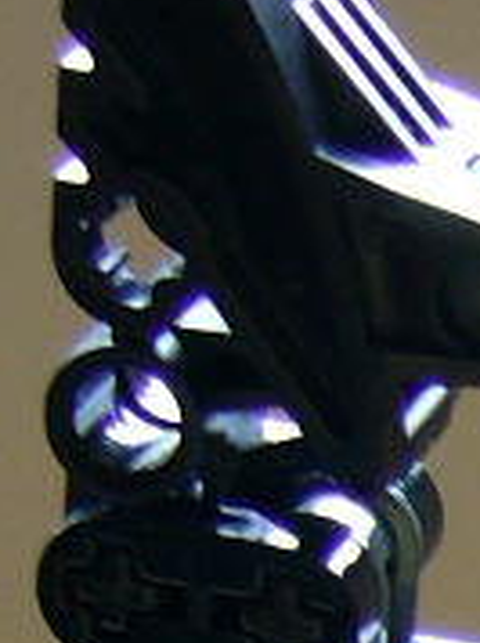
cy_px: 1589
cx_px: 1198
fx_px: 4670
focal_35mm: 252
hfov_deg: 5.6
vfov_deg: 7.3
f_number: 2.8
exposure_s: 1/50
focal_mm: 5.8
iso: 100
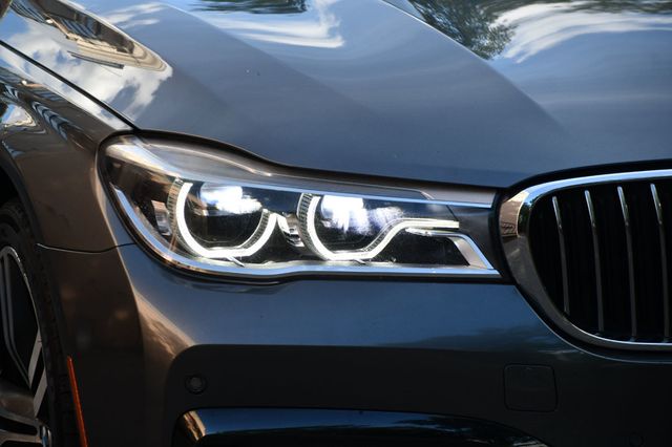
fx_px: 3769
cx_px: 336
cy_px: 224
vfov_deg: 6.8
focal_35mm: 202
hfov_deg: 10.2
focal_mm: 135
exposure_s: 1/250
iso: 160
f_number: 8
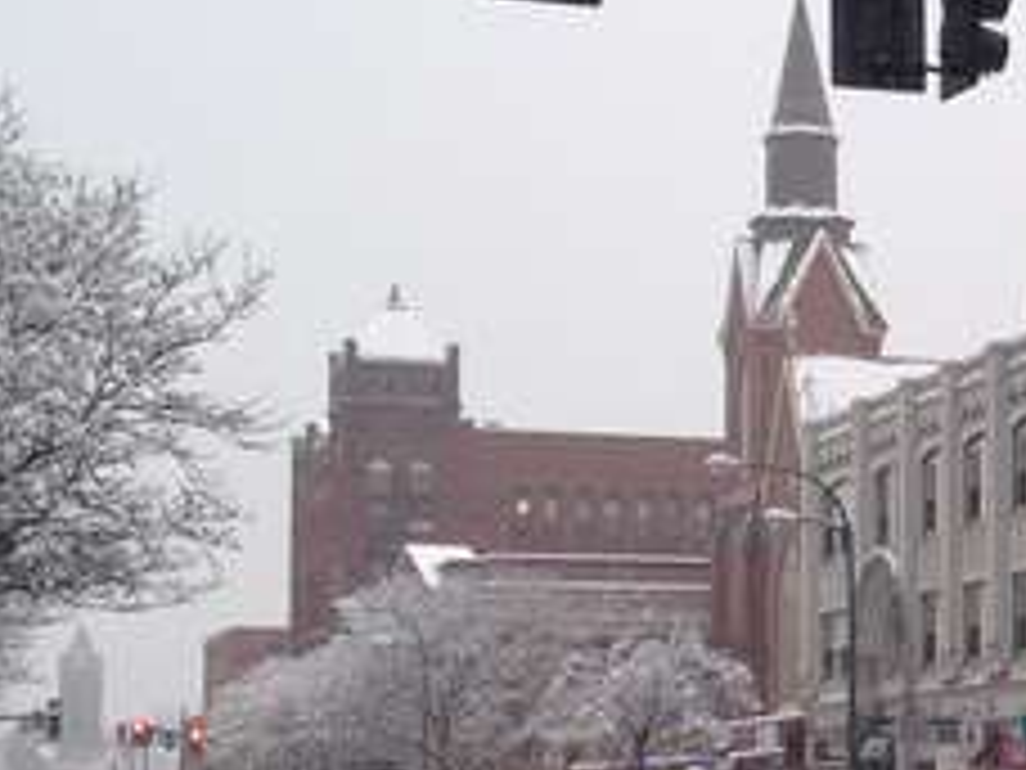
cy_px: 554
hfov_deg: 16.3
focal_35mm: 116
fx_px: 3438
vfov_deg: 12.7
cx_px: 1215
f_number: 2.4
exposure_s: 1/120
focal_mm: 4.12
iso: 64
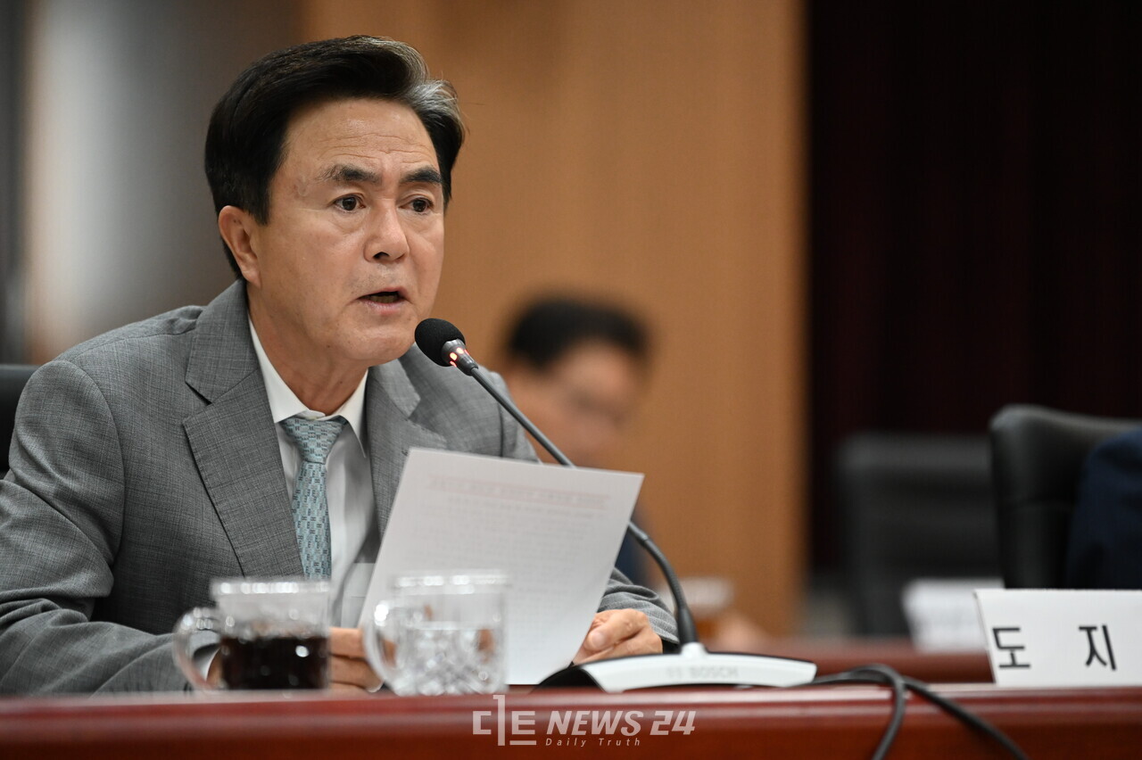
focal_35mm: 200
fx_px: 6341
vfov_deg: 6.9
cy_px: 380
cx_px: 571
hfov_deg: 10.3
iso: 3200
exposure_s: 1/400
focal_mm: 200
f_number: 2.8
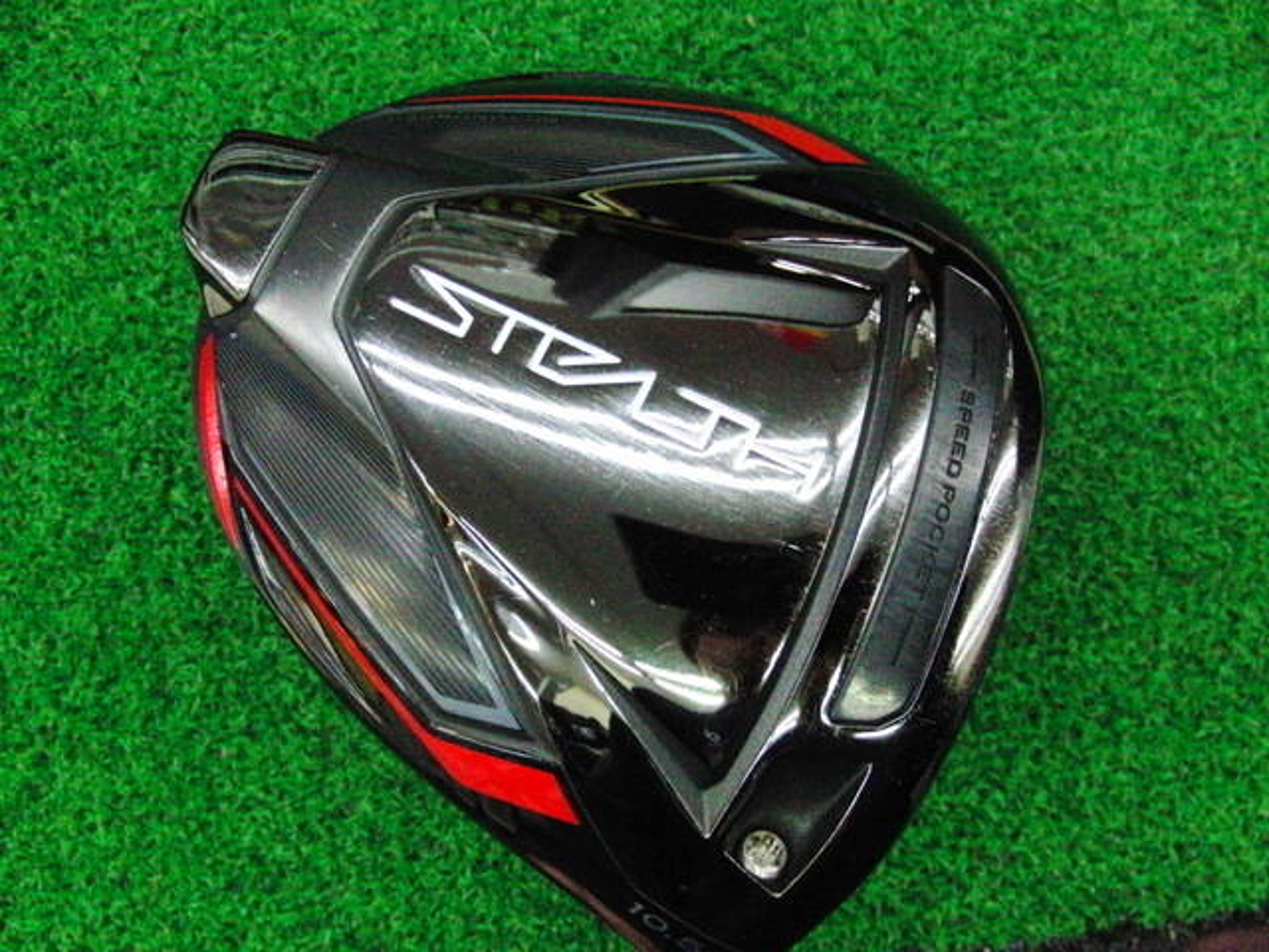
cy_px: 476
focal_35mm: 37
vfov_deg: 38.7
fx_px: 1356
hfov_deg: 50.1
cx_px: 634
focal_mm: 6.42
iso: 3200
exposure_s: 1/320
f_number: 3.6
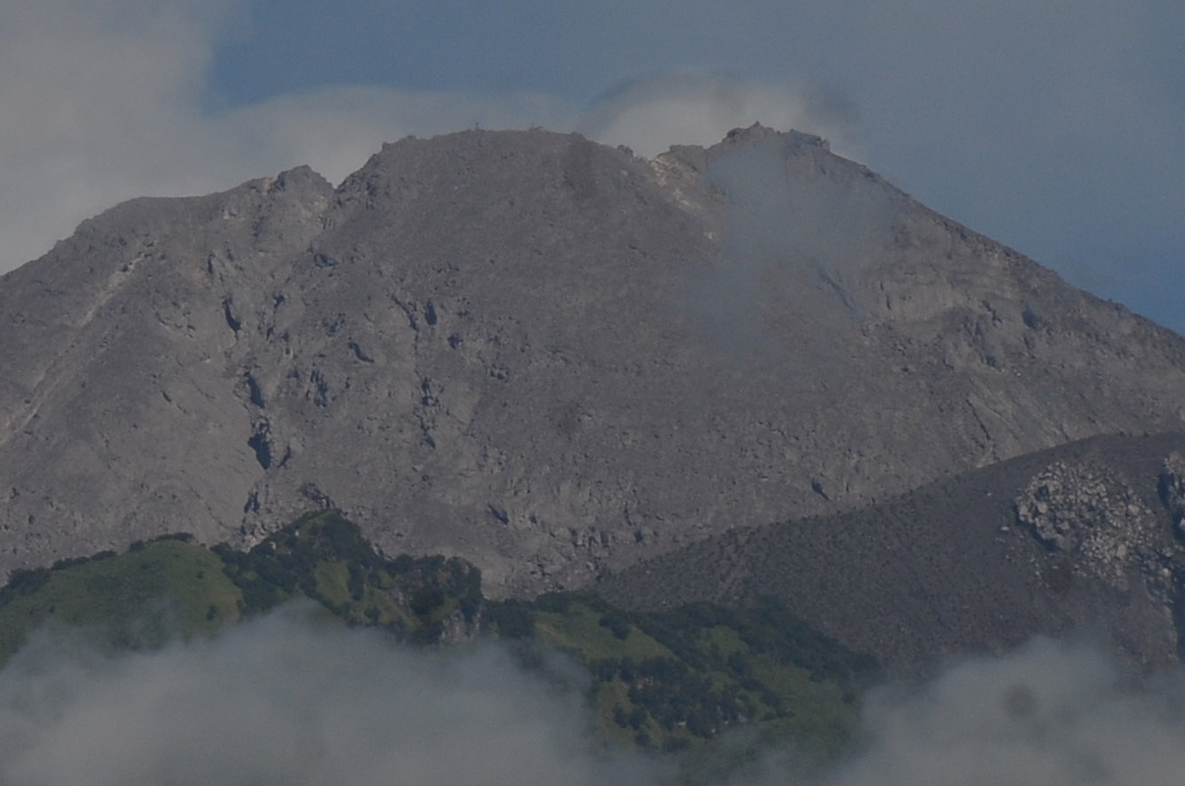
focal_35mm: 888
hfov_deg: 2.3
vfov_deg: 1.5
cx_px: 150
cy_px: 362
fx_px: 29174
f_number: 16
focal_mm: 185
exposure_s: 1/320
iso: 125
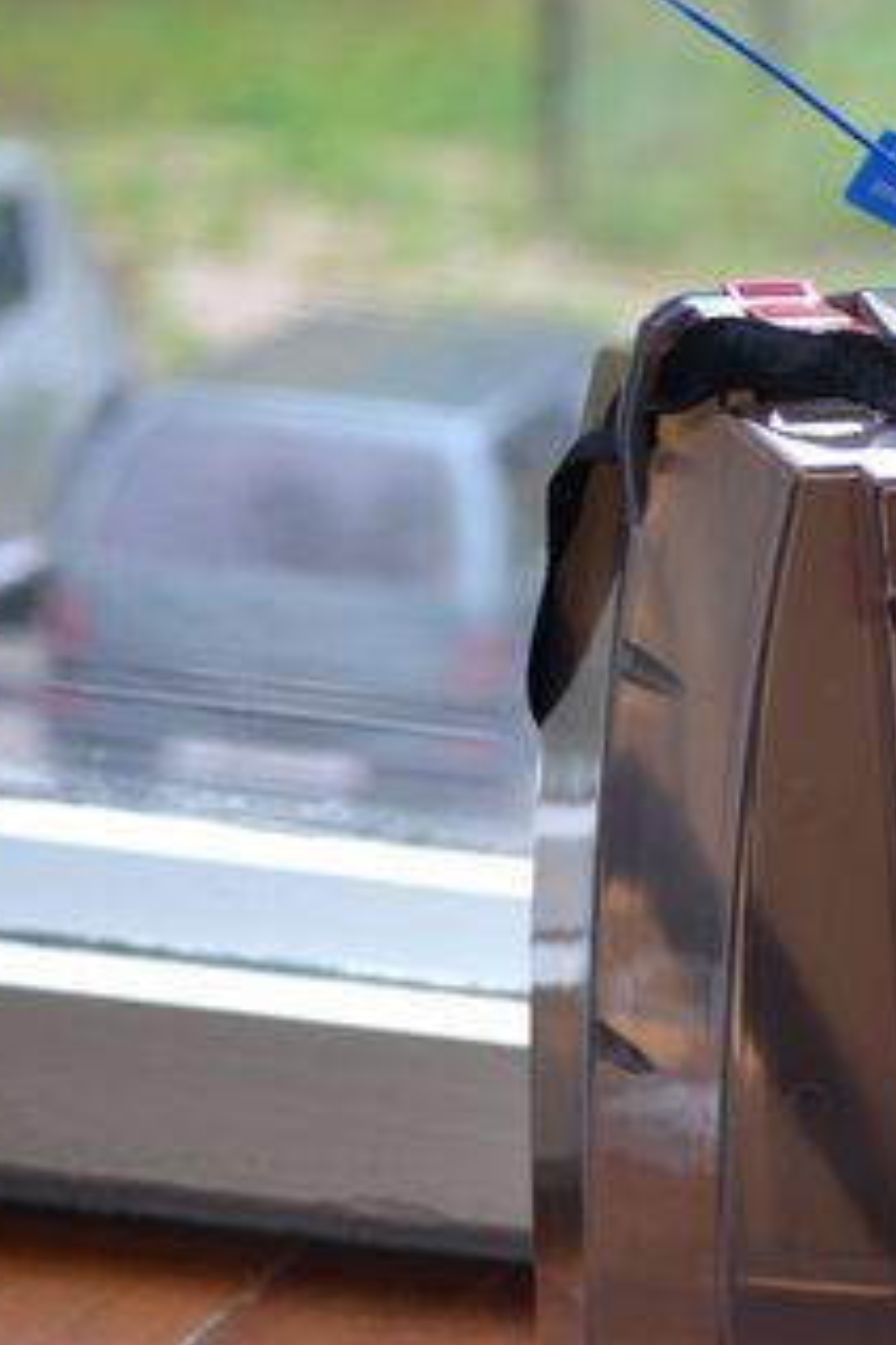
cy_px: 880
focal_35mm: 207
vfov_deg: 9.9
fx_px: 7730
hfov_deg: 6.6
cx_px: 1295
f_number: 4.5
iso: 400
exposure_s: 1/80
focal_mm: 65
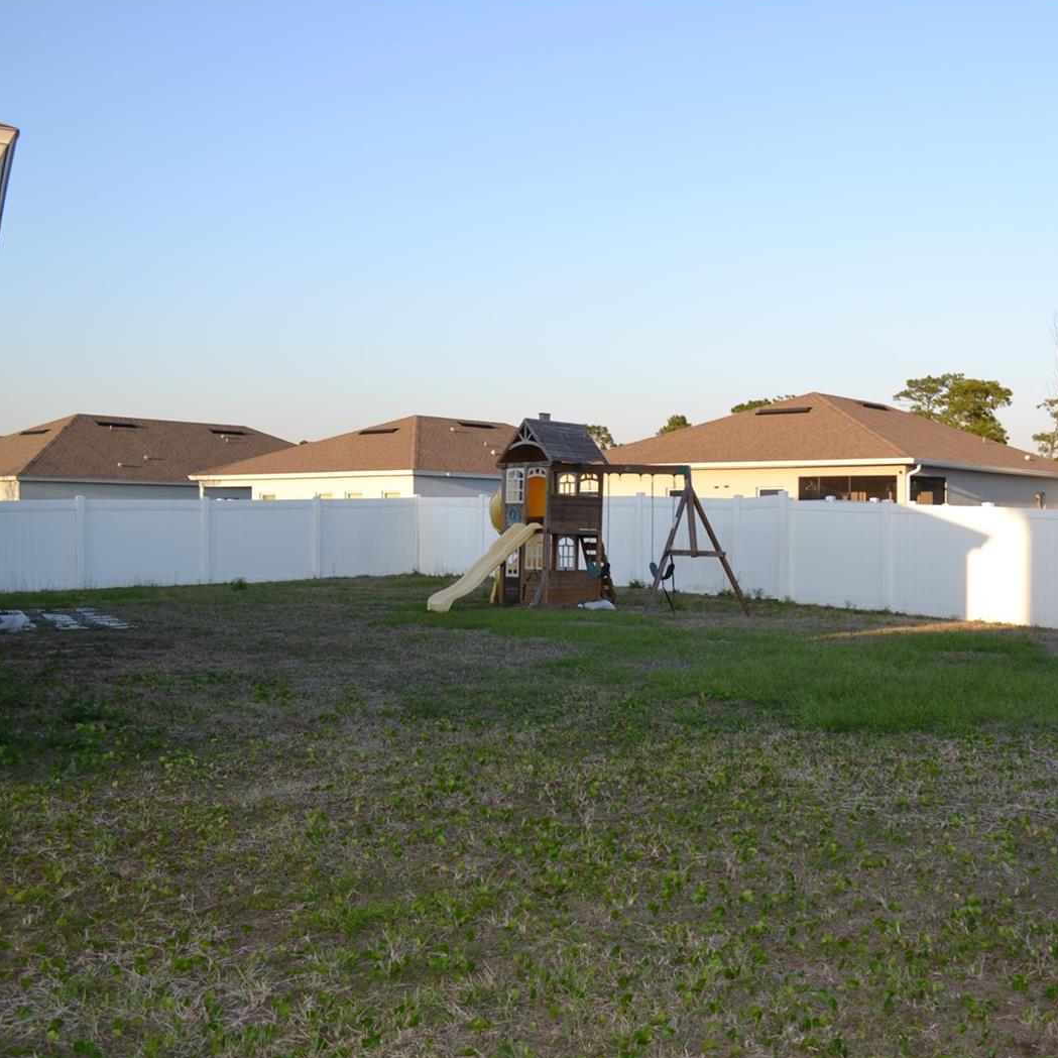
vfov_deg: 47.2
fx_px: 1210
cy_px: 527
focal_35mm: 35
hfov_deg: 46.5
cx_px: 707
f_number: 4.5
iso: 100
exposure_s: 1/200
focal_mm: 18
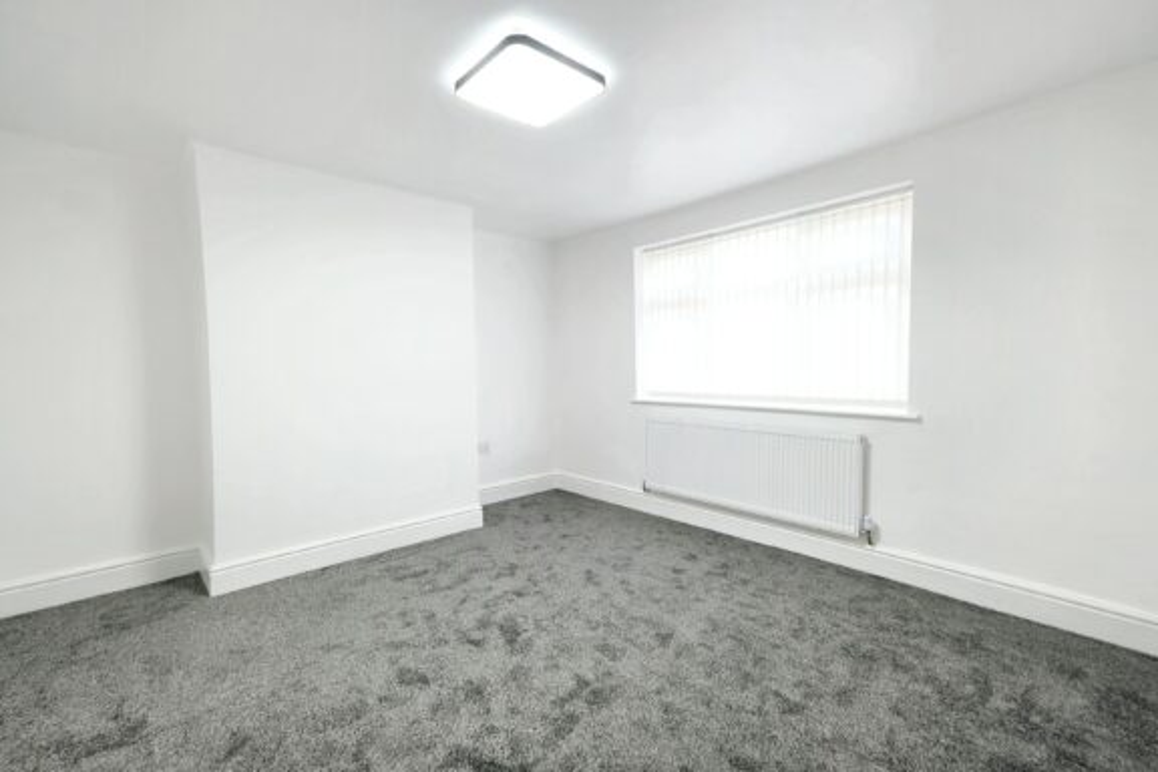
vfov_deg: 77.3
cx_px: 579
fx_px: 482
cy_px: 386
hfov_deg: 100.4
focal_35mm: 15
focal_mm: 10
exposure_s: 1/60
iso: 640
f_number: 4
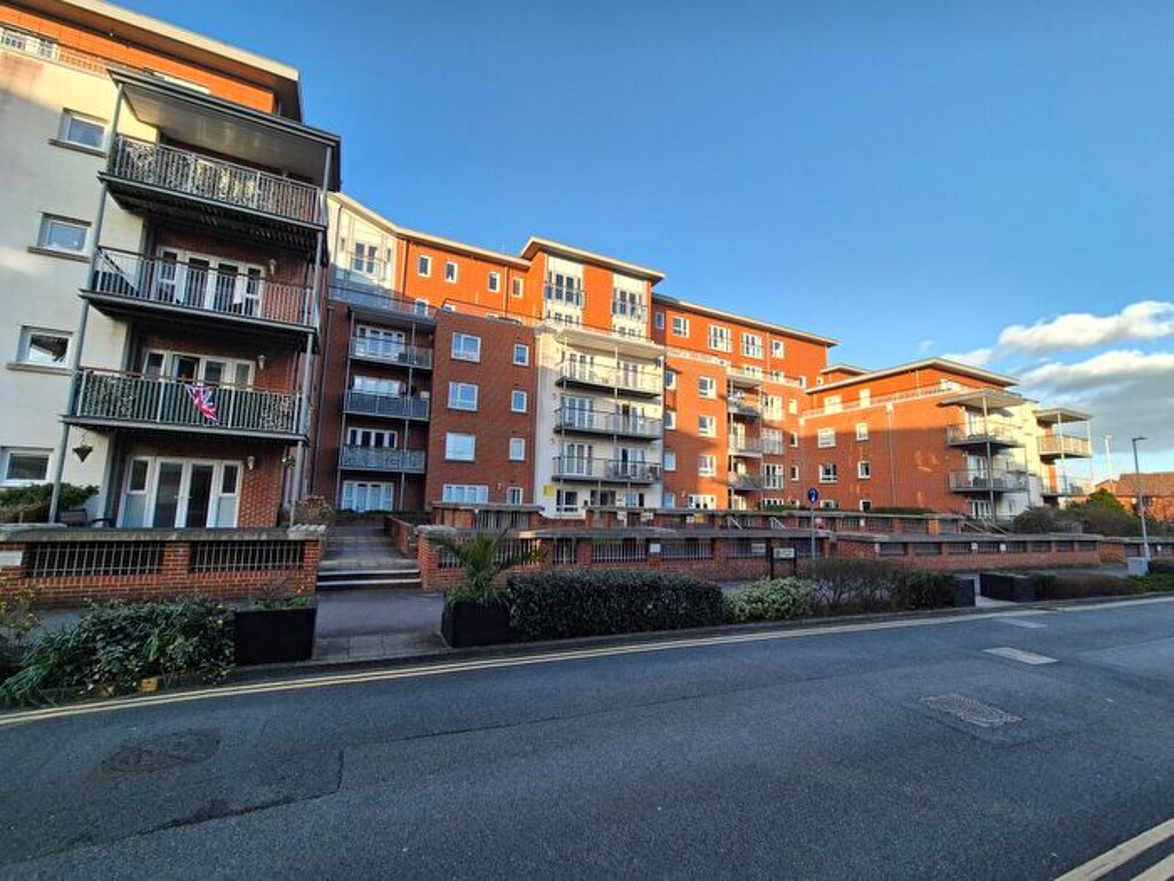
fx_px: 441
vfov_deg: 89.9
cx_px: 587
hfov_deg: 106.2
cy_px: 440
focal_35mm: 13
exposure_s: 1/584
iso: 50
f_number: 2.2
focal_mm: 2.2
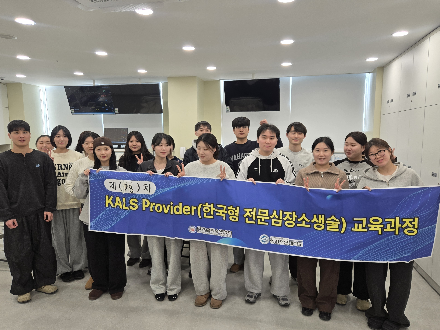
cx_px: 225
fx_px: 305
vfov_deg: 56.8
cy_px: 168
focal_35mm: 24
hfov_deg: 71.6
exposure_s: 1/120
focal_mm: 5.4
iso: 64
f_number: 1.8
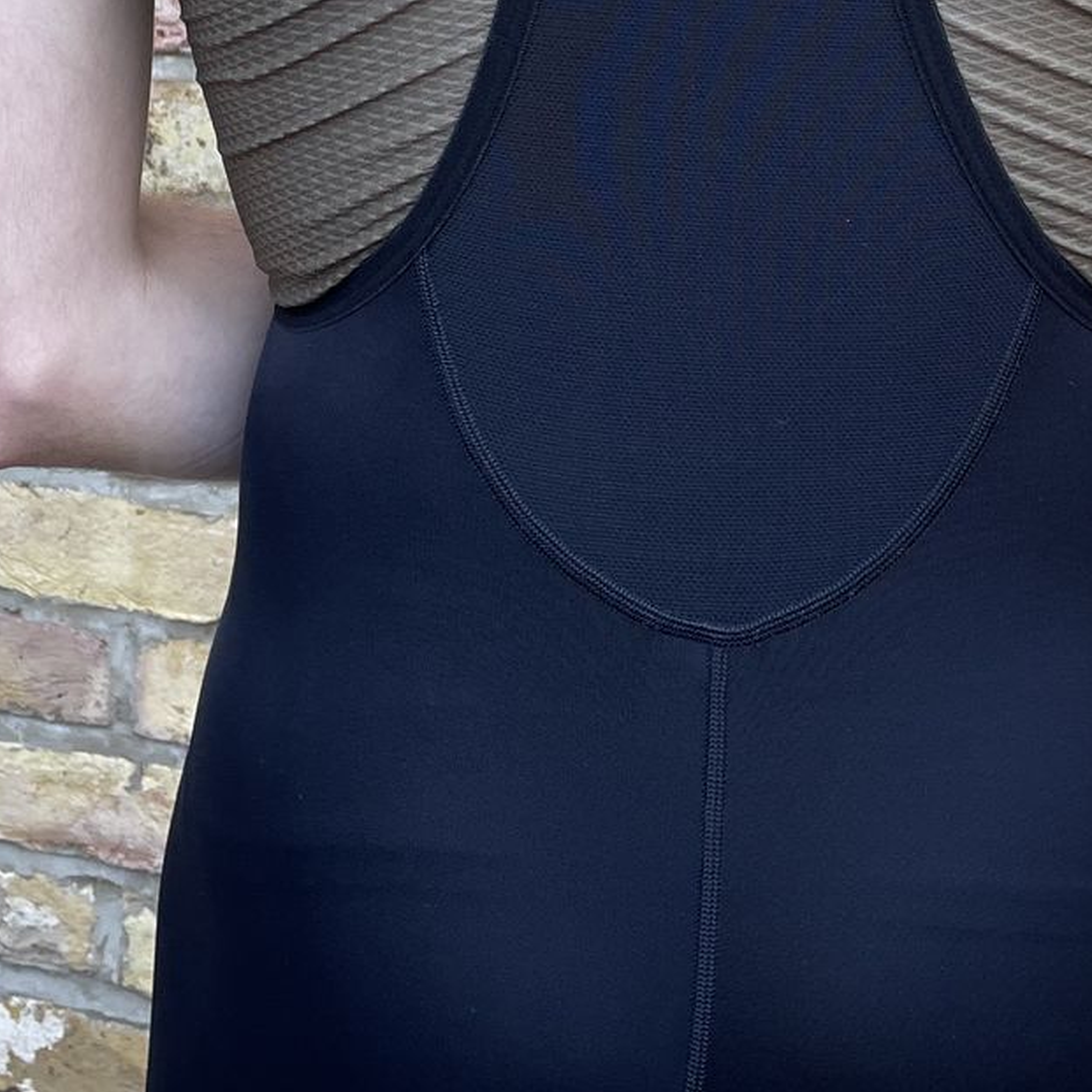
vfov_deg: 23.3
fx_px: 2534
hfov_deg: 24.2
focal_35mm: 71
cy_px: -5
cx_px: 688
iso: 40
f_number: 1.6
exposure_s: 1/121
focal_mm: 4.2
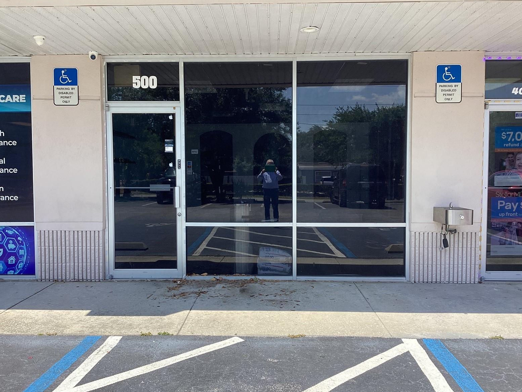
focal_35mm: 32
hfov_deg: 56.8
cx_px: 258
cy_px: 194
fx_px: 483
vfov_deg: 44.2
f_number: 2.4
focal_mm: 3.3
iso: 25
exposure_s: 1/491
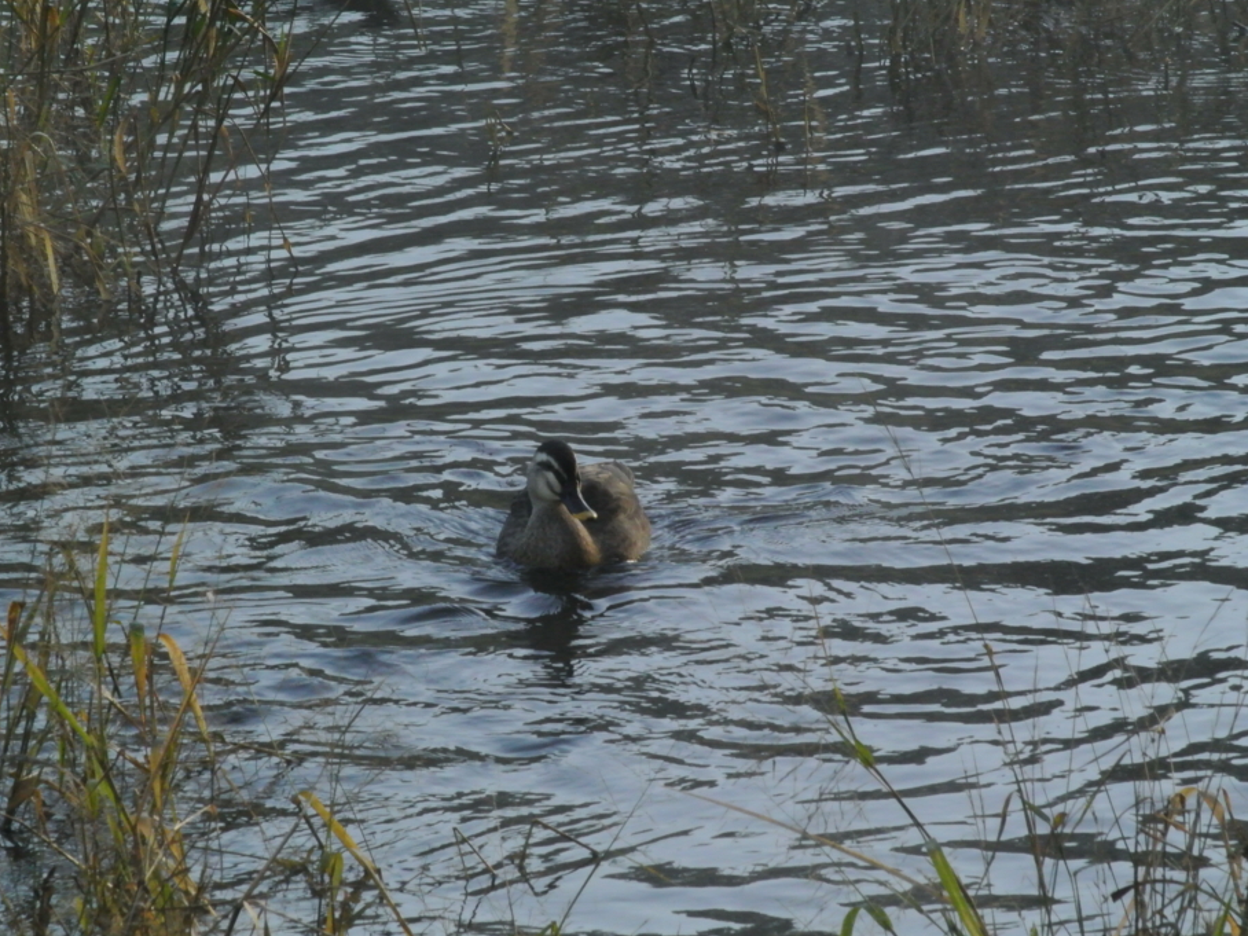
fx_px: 14241
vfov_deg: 3.8
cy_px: 468
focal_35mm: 395
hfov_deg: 5.0
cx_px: 553
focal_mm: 135
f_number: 14
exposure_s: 1/250
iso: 1600
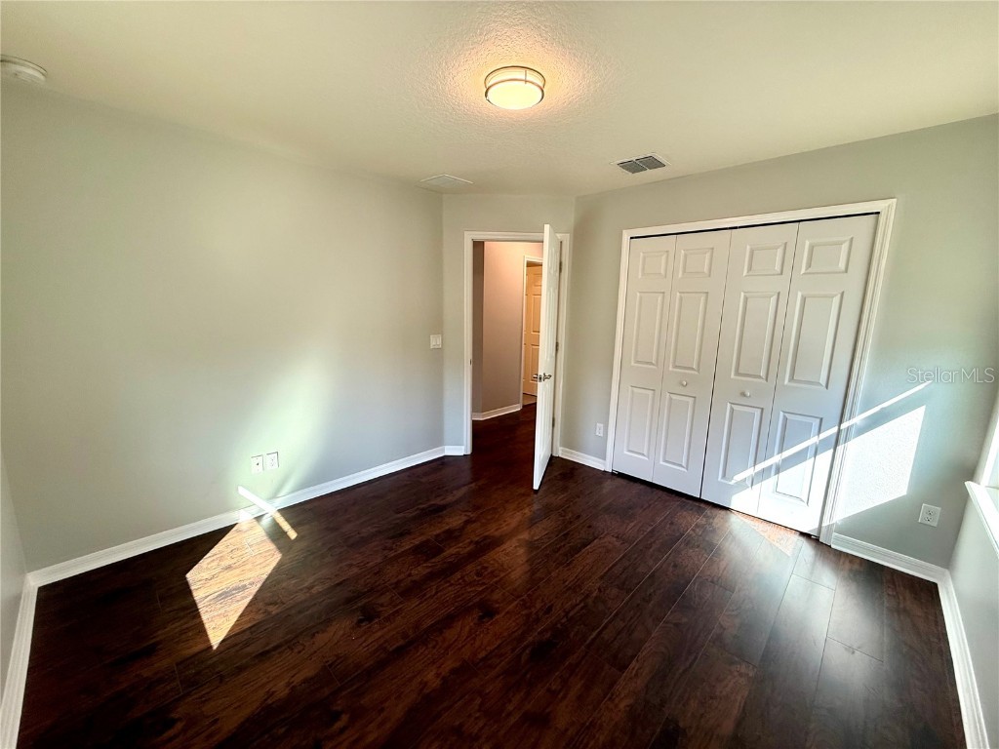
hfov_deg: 102.1
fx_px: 404
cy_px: 374
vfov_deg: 85.7
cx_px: 500
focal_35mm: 14
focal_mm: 2.22
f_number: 2.2
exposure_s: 1/99
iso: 100
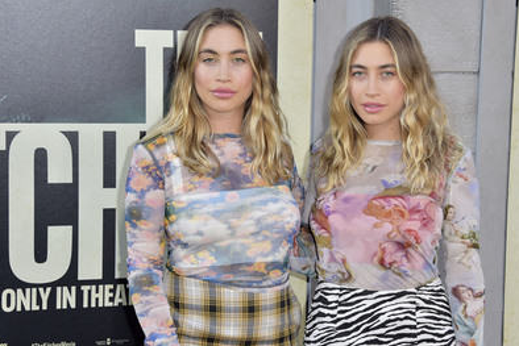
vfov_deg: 15.4
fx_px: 1283
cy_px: 185
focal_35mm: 89
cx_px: 295
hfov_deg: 22.8
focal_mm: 78
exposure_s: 1/250
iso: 320
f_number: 7.1
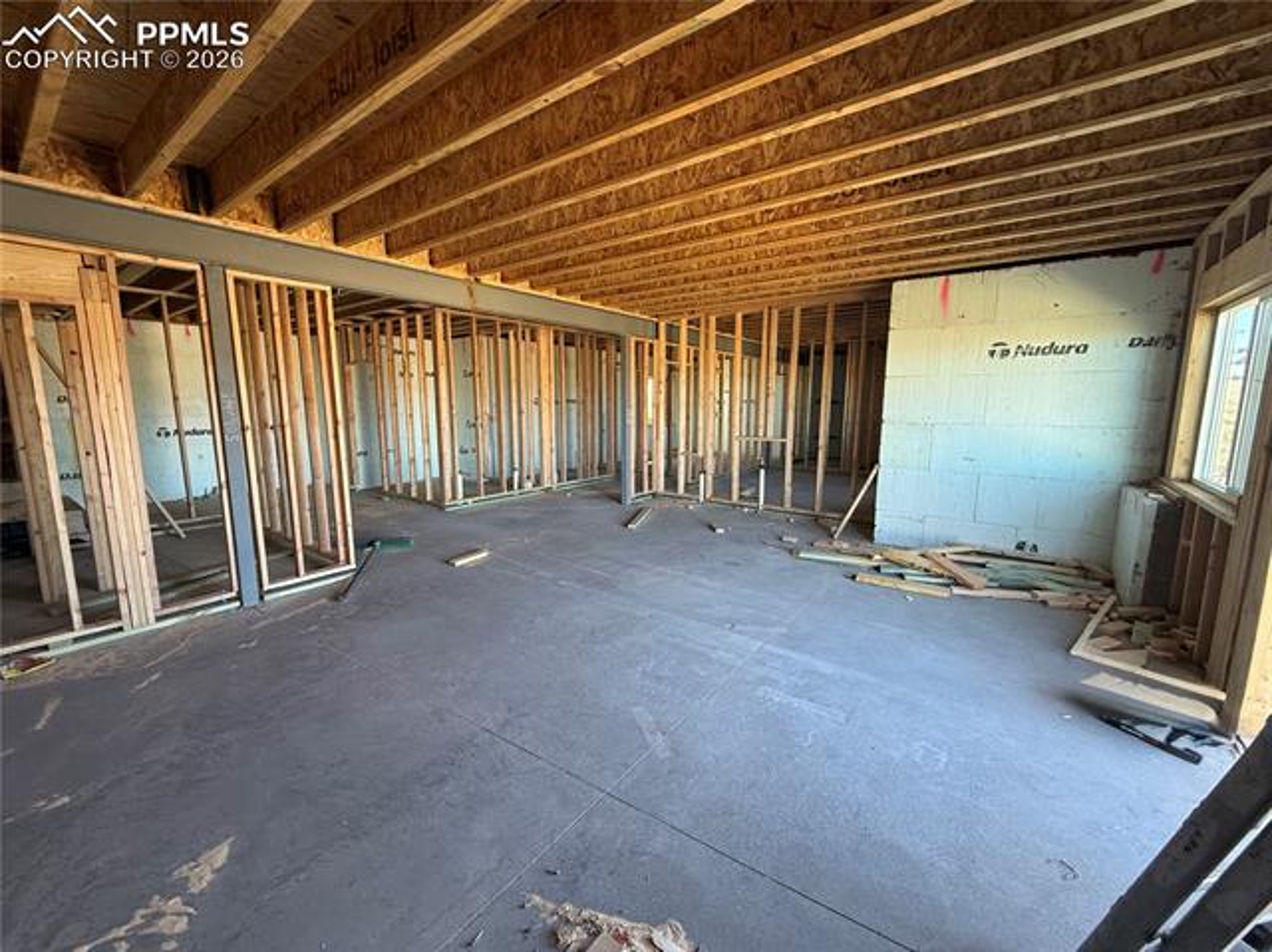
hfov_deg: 102.1
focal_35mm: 14
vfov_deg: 85.6
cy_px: 476
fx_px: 514
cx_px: 636
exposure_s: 1/99
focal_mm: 2.22
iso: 250
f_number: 2.2
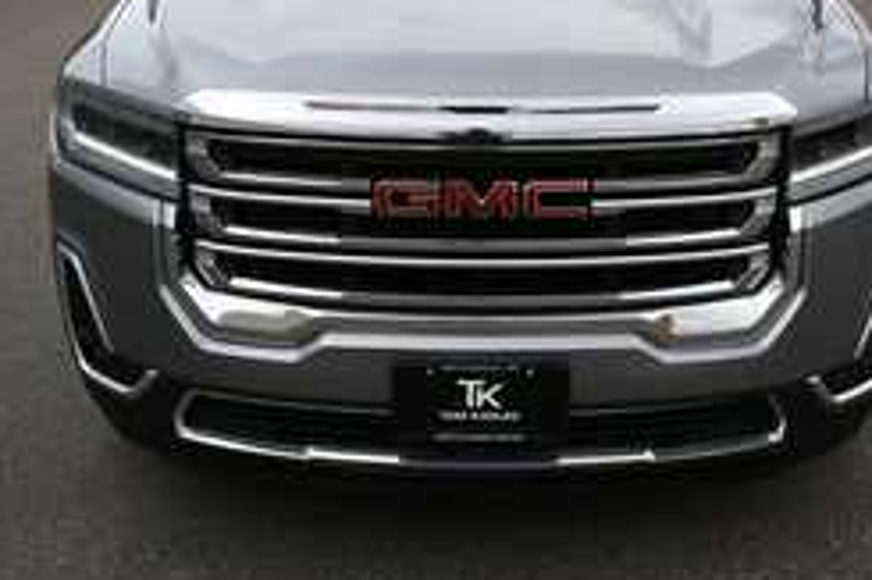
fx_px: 1186
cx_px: 456
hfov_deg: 40.4
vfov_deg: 27.1
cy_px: 133
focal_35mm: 49
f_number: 5.6
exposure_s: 1/250
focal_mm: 20
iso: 200
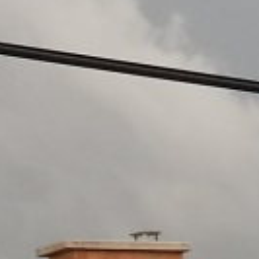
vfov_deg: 5.5
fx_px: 2650
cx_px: 397
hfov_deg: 5.5
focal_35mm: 313
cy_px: -132
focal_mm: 8.1
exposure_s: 1/30
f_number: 3.7
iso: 160
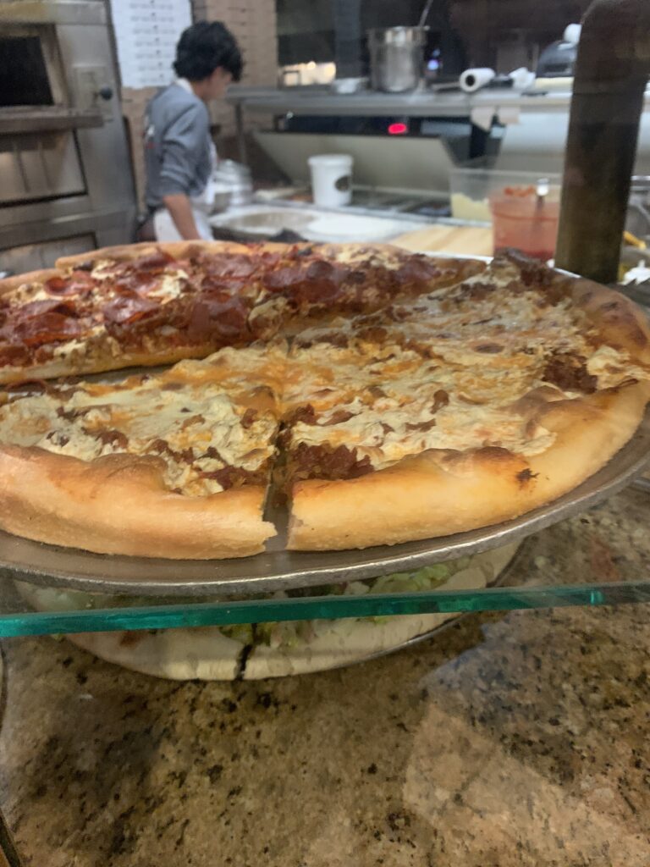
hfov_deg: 53.1
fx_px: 651
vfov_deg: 67.3
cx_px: 325
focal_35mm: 26
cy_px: 434
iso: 400
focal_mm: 4.25
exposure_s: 1/30
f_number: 1.8
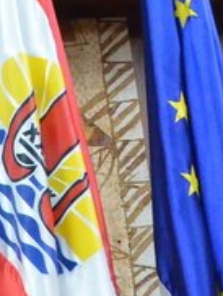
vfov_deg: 14.0
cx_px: -418
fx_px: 1191
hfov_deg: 8.9
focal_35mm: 139
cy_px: 5
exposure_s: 1/320
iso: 6400
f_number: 9
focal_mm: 22
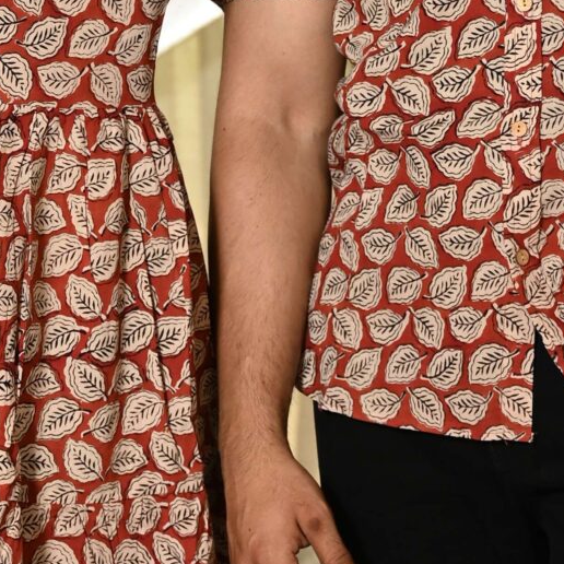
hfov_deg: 9.9
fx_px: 3263
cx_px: 357
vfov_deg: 9.9
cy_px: 379
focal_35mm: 177
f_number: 4
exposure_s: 1/160
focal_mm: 42
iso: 250
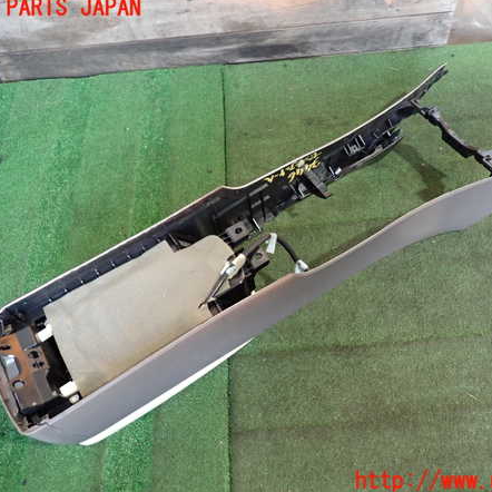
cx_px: 273
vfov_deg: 54.0
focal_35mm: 30
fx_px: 482
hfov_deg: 53.9
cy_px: 245
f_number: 2
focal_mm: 4.5
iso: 500
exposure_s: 1/30
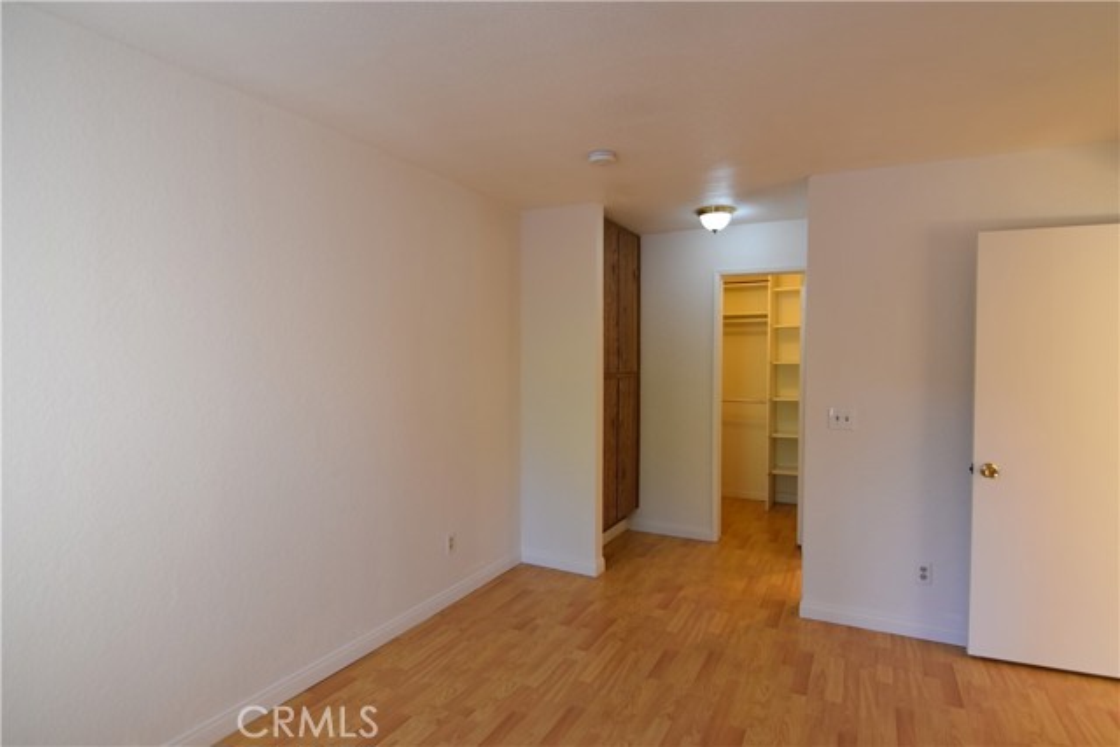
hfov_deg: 85.4
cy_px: 374
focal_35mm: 20
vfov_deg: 63.2
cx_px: 560
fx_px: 607
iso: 400
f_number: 4.5
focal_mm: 13
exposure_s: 1/80
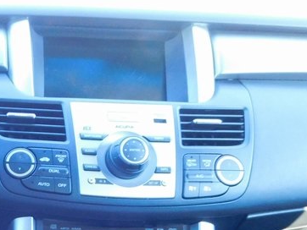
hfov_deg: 26.1
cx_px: -74
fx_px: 577
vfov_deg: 21.7
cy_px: 240
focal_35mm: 65
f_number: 3
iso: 320
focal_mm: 4
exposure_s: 1/30
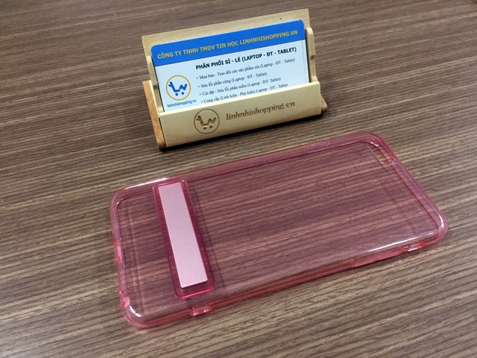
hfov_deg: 61.7
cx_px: 238
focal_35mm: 29
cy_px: 179
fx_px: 400
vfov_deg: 48.2
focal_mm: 4.15
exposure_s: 1/33
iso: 64
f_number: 2.2
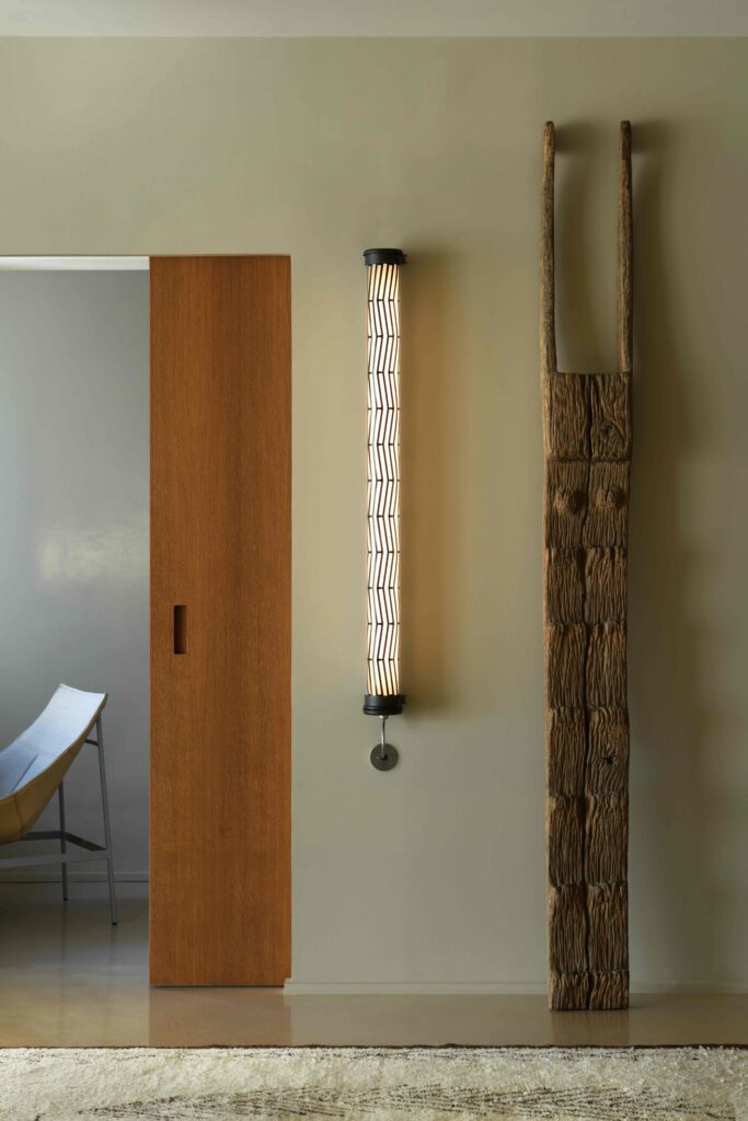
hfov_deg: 19.5
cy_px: 560
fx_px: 2181
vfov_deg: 28.8
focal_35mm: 70
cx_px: 374
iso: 320
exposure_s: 1/15
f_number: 13
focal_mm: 70
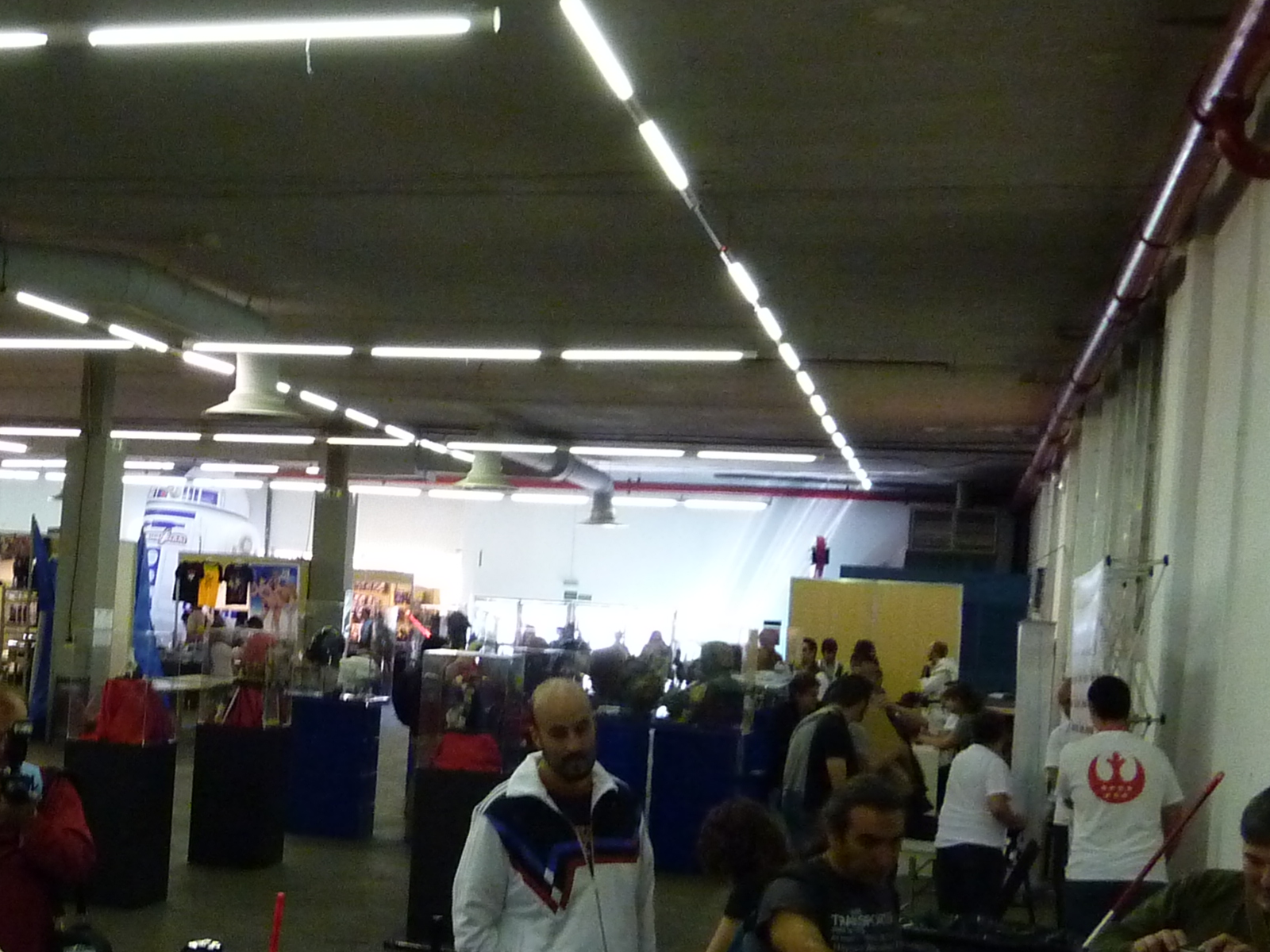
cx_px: 133
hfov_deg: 32.2
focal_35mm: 57
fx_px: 2091
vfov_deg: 25.5
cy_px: 639
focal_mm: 4.1
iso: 400
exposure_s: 1/30
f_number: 3.3
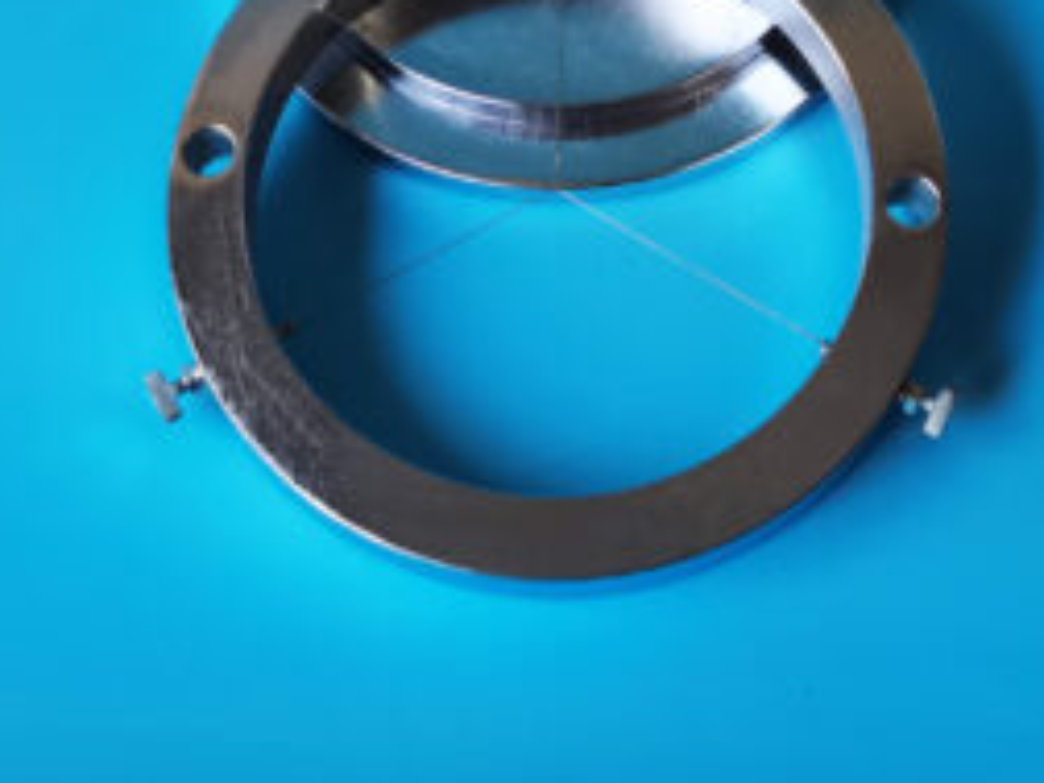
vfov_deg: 22.5
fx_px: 1870
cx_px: 572
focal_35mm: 62
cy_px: -50
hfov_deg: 31.2
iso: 100
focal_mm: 5.58
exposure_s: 1/50
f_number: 1.8
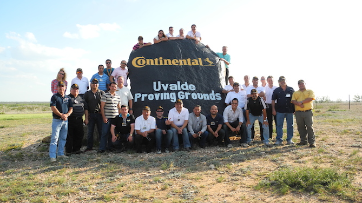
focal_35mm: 31
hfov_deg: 62.6
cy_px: 95
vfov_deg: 37.7
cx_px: 181
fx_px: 298
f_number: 2.8
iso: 100
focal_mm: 6
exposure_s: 1/800
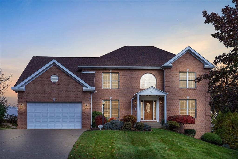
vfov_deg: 35.9
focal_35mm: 37
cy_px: 80
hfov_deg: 51.9
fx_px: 245
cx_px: 119
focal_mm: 25
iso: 400
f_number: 7.1
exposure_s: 1/1250
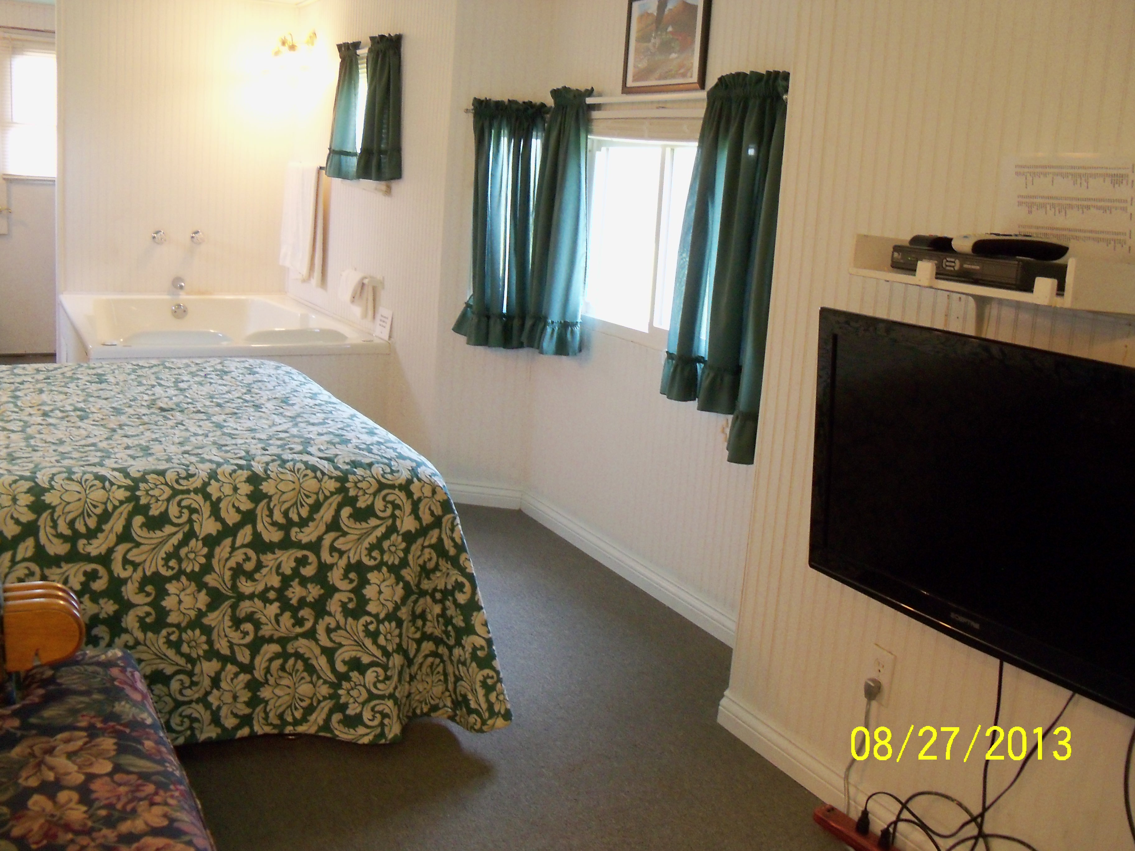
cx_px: 568
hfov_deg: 52.6
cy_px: 426
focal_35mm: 35
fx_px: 1148
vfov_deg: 40.7
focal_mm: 6.2
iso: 400
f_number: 3.5
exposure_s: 1/40
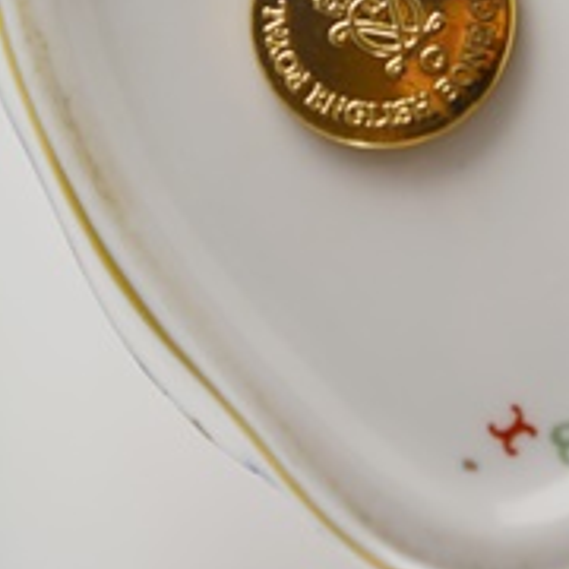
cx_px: 419
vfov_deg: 11.1
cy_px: -3
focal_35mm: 156
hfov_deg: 11.2
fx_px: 2900
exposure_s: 1/125
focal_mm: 55
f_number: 5.6
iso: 320
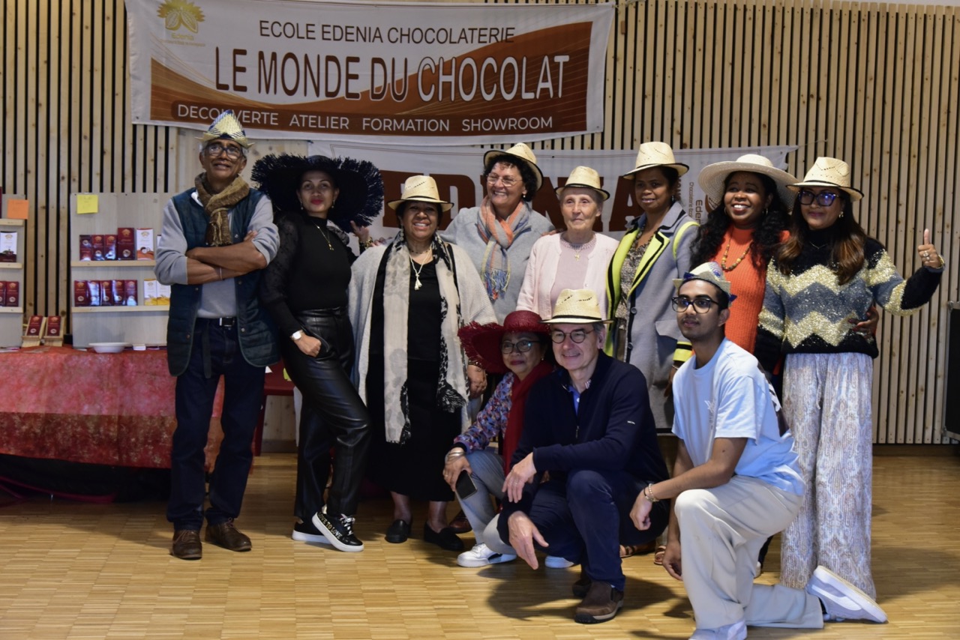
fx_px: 1334
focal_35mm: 50
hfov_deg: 39.6
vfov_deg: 27.0
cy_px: 320
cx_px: 480
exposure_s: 1/50
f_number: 6.3
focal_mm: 50
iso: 4000
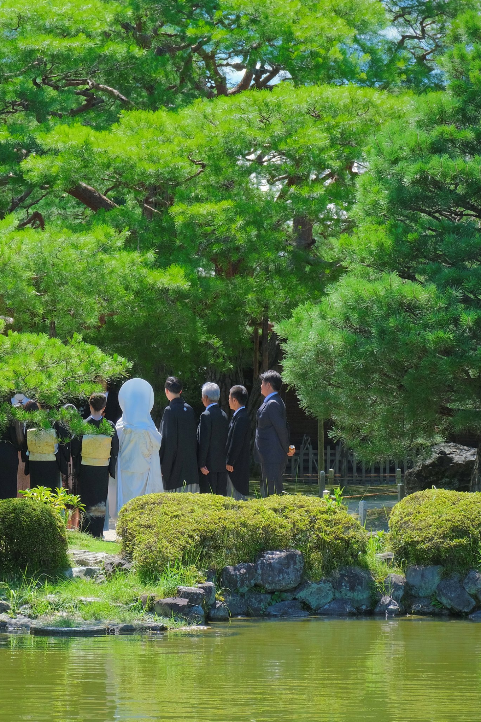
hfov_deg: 8.7
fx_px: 3167
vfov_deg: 13.0
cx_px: 38
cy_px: 360
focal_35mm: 158
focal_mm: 70
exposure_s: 1/850
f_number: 5.6
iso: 800
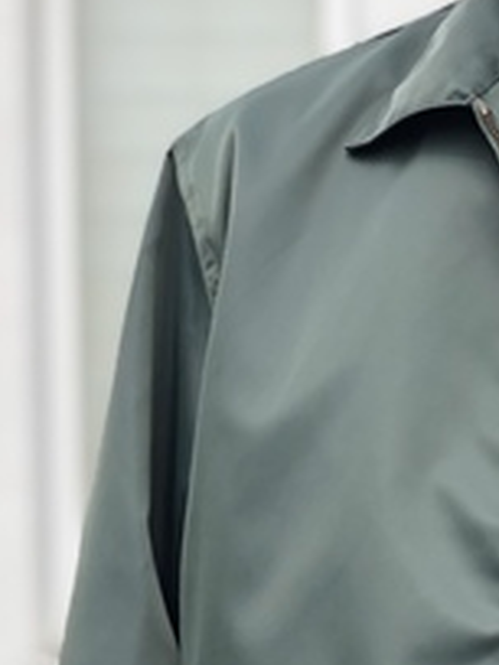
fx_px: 3460
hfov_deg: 8.2
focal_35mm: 180
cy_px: 927
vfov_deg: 10.7
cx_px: 581
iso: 16
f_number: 2.4
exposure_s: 1/331
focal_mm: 6
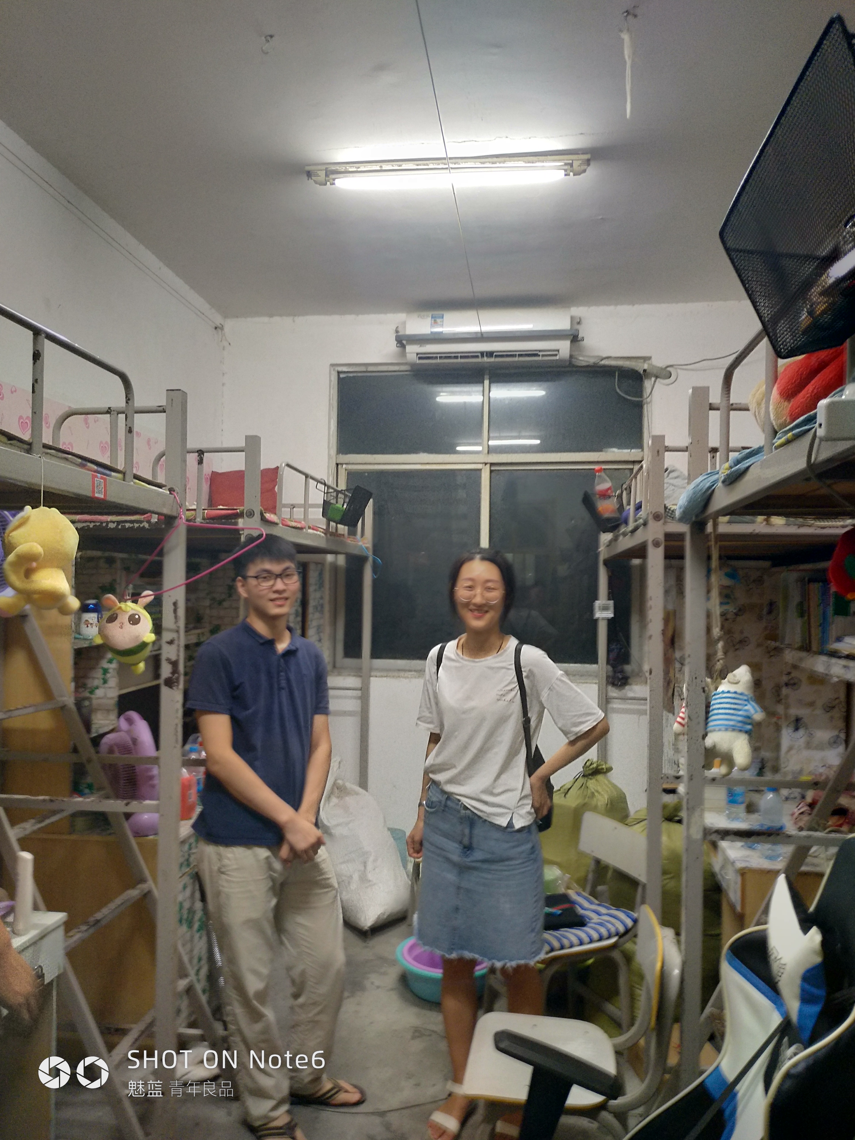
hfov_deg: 56.8
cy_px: 570
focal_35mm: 24
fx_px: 790
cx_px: 428
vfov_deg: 71.6
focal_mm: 3.94
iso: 403
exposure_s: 1/25
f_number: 1.9
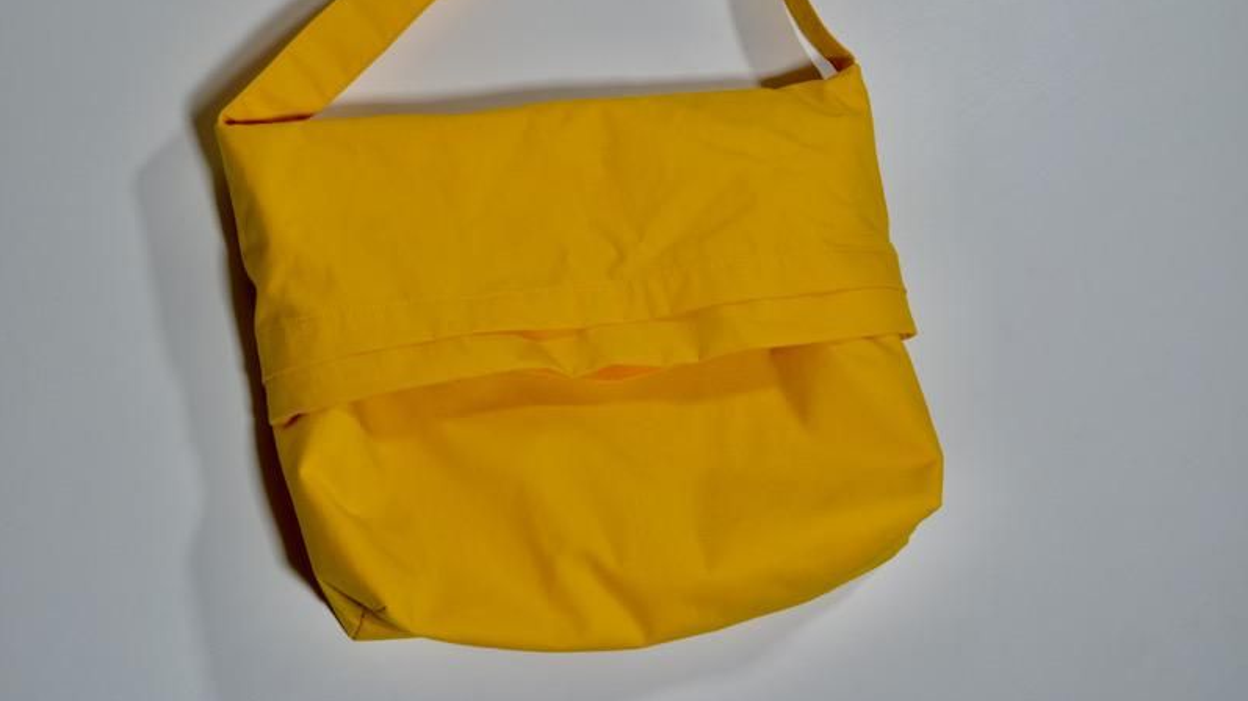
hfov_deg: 33.3
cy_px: 307
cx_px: 623
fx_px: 2084
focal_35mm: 63
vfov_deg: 19.1
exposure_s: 1/60
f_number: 8
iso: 400
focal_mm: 40
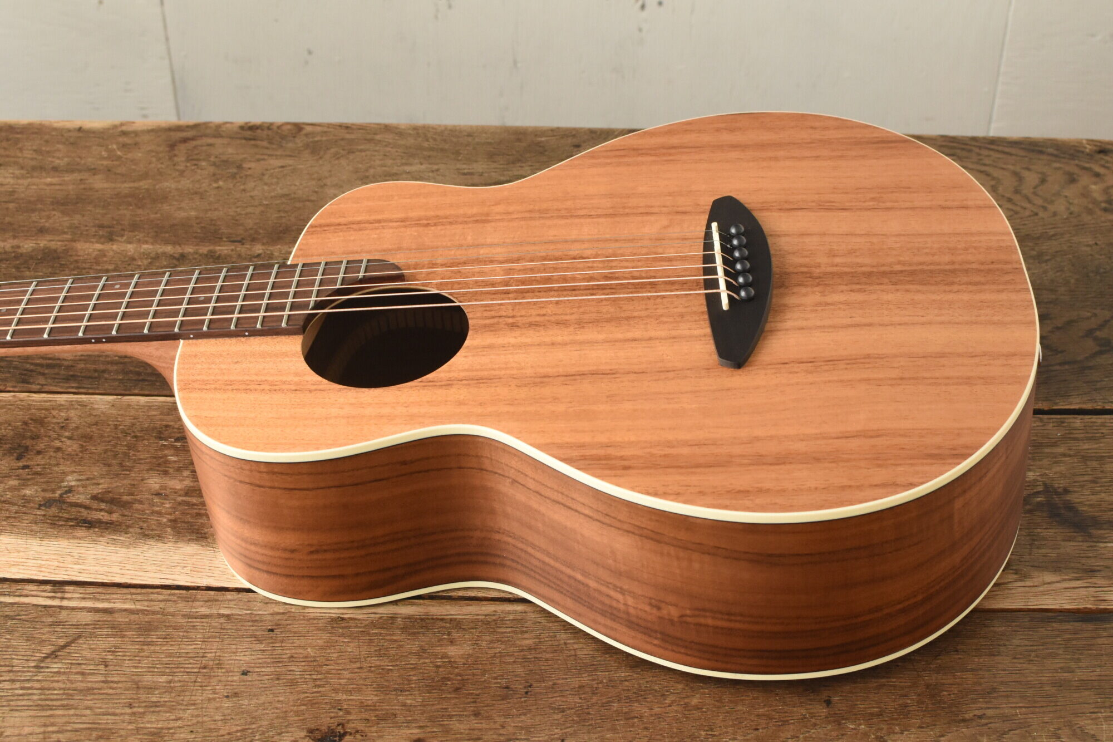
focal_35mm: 52
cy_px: 371
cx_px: 556
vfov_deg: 25.7
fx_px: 1623
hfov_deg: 37.9
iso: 1600
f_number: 8
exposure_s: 1/60
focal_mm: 35
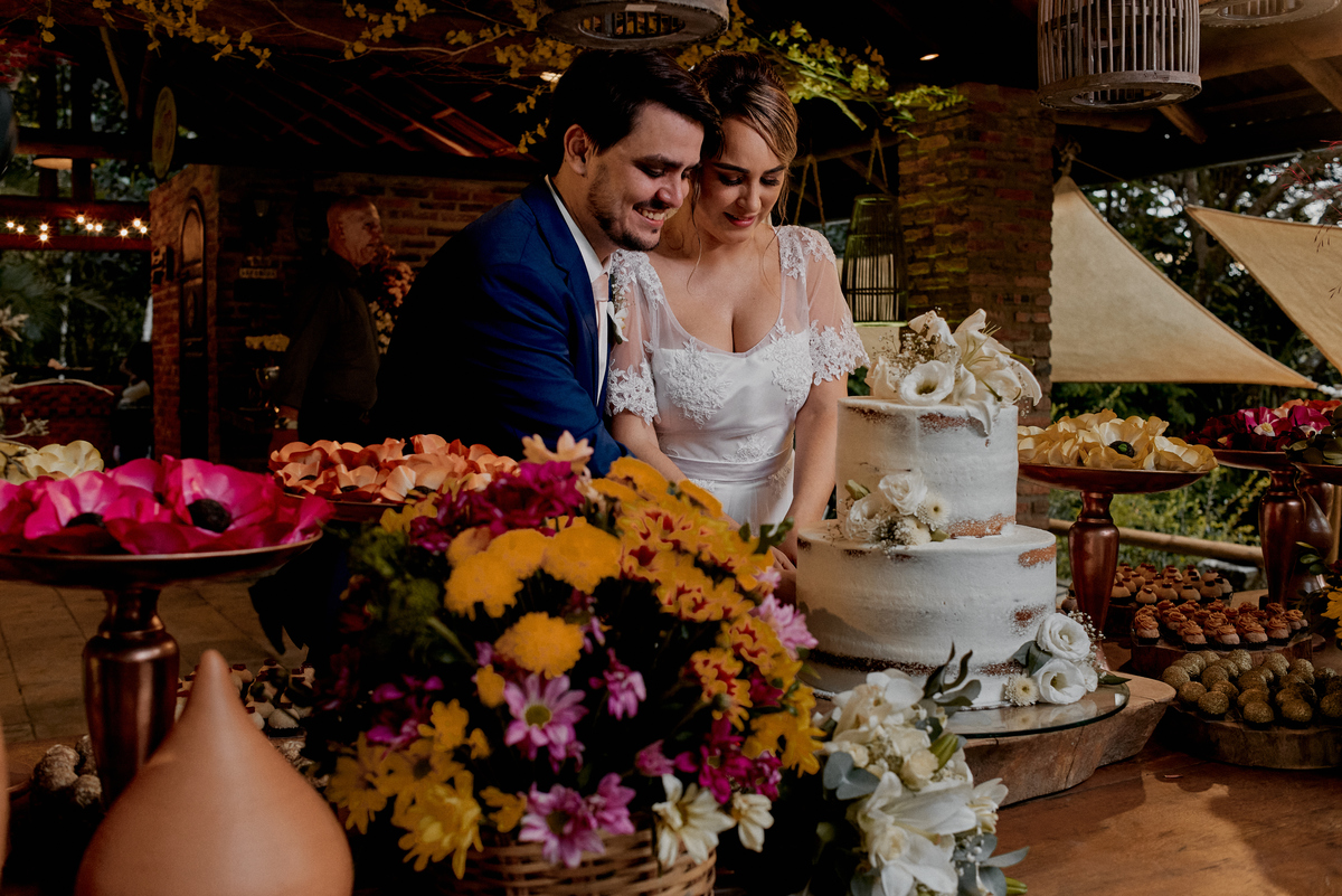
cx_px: 671
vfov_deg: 37.9
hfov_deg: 54.4
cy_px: 448
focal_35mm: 35
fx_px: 1305
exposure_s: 1/200
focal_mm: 35
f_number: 5
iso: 2000
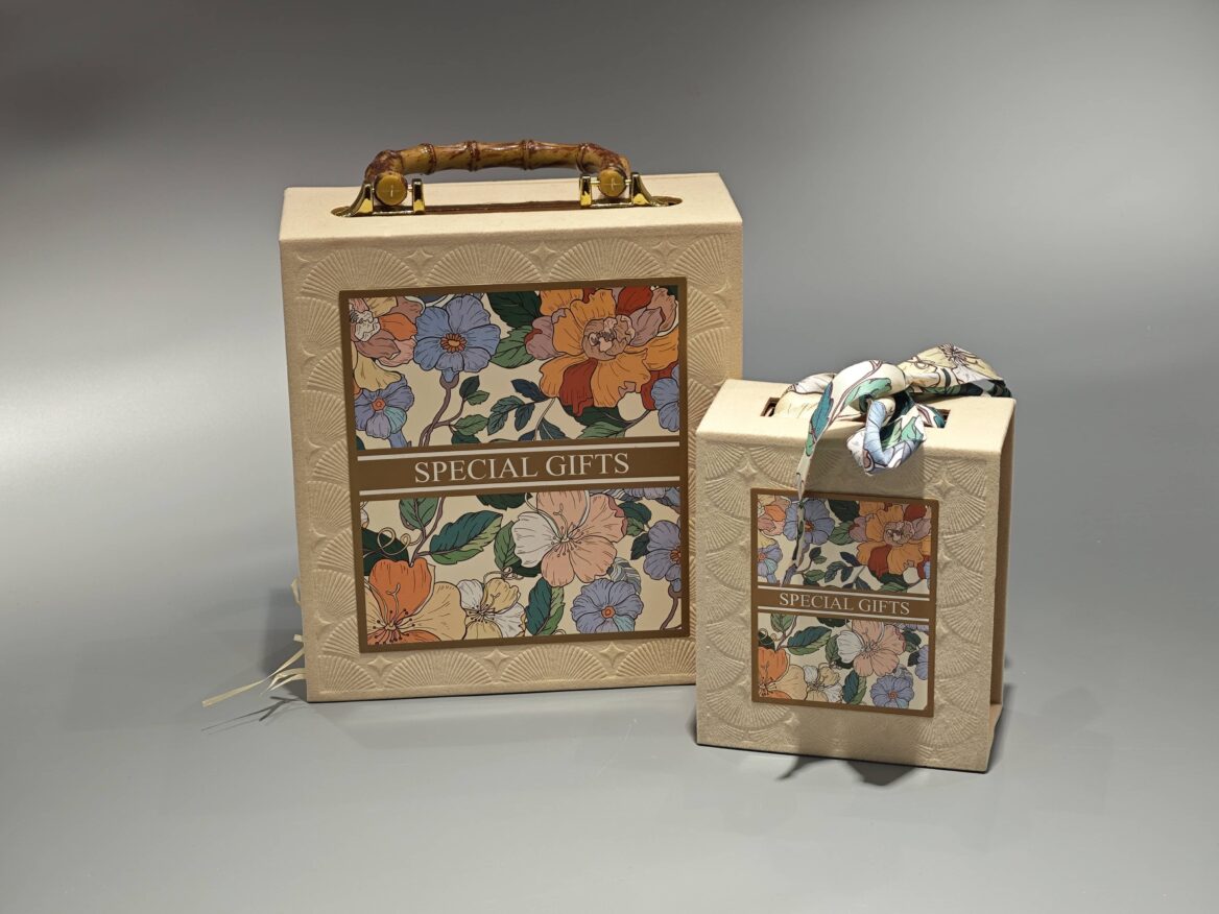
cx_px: 610
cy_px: 457
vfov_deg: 19.6
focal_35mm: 75
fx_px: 2641
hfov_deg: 26.0
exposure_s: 1/100
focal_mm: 10.1
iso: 160
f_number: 2
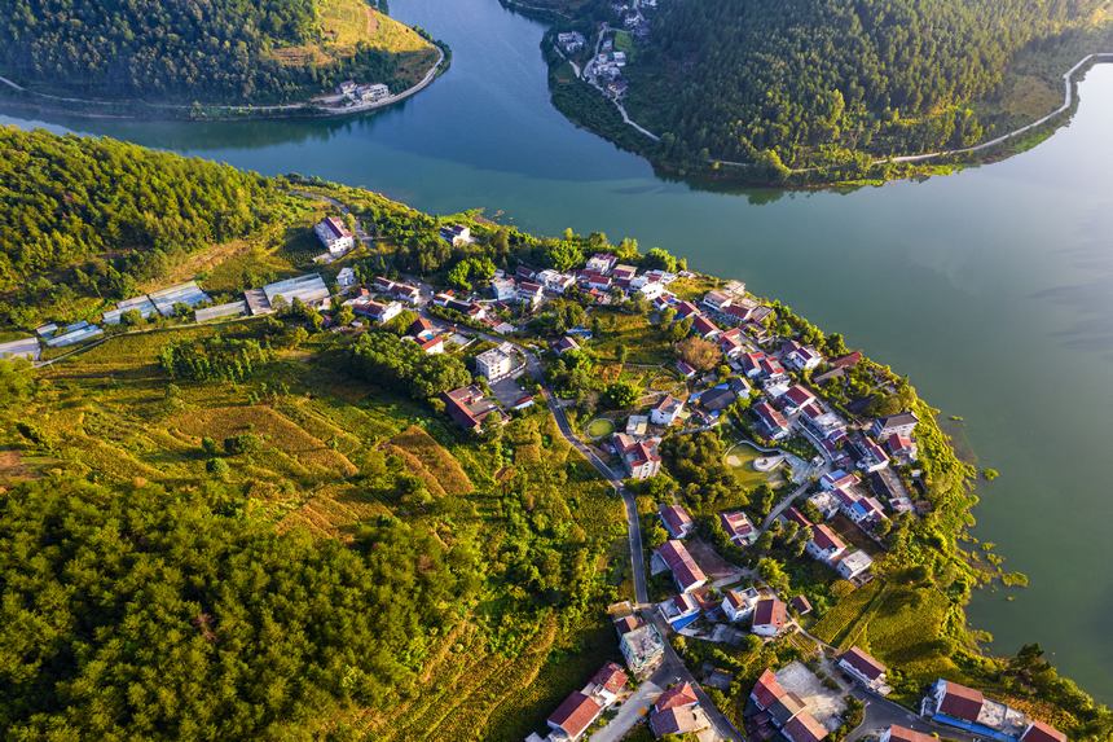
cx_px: 556
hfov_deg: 78.6
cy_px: 371
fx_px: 680
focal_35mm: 22
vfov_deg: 57.2
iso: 100
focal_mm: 8.38
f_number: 2.8
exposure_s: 1/200
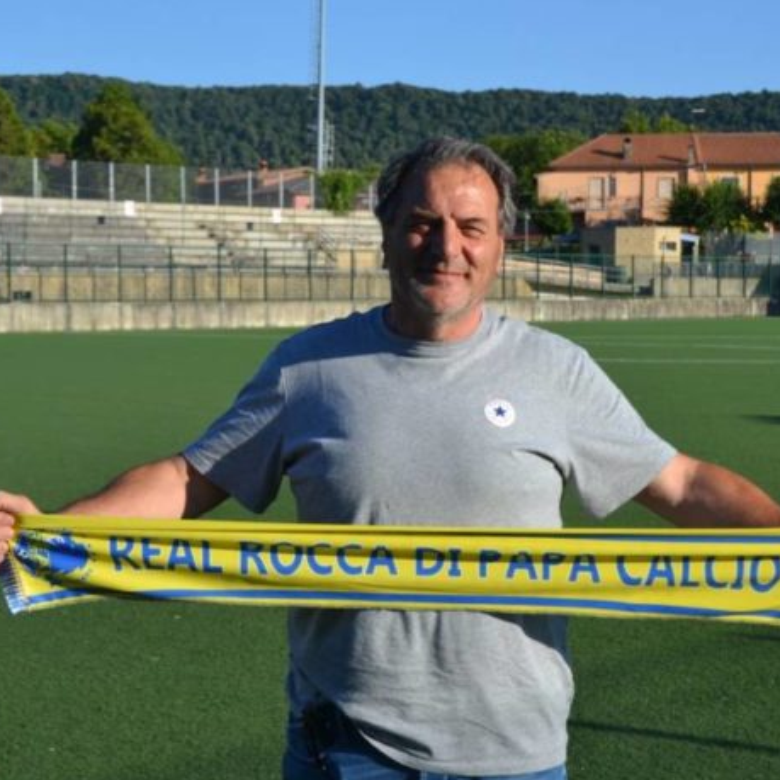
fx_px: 1724
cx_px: 437
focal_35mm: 68
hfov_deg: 25.5
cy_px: 389
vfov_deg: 25.5
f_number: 6.3
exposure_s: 1/1600
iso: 400
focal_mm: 35
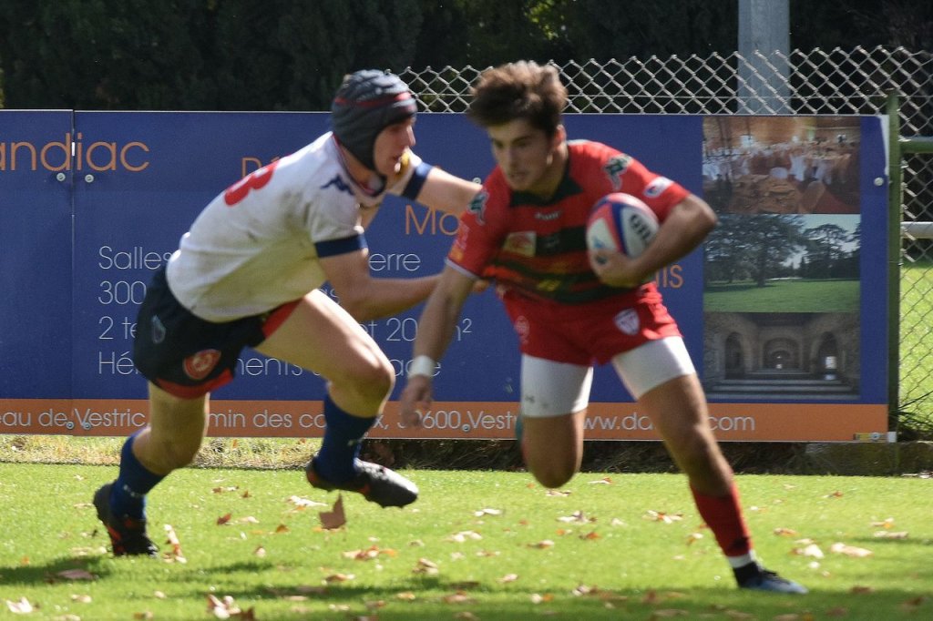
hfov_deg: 5.5
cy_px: 310
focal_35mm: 375
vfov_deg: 3.7
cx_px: 466
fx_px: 9715
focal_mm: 250
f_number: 9
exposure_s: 1/1250
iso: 640
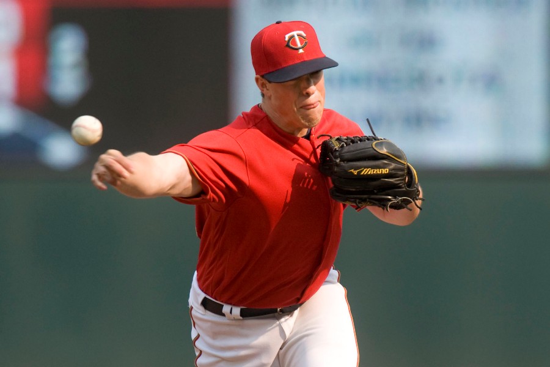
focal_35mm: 420
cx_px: 275
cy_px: 184
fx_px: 6416
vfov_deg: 3.3
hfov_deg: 4.9
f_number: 5
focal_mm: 420
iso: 640
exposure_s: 1/2000
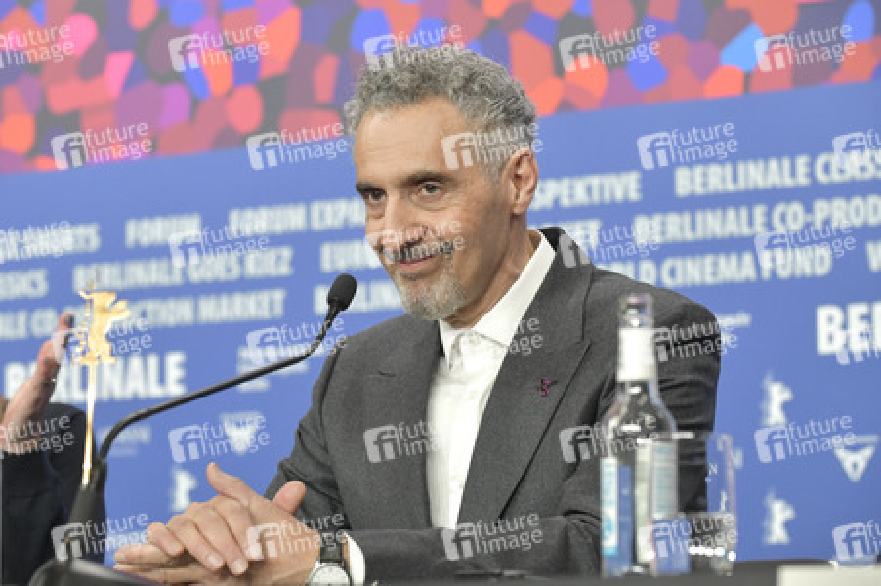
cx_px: 440
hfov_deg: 17.1
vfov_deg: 11.4
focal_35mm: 120
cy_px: 293
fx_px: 2934
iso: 2000
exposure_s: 1/250
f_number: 5.6
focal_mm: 120
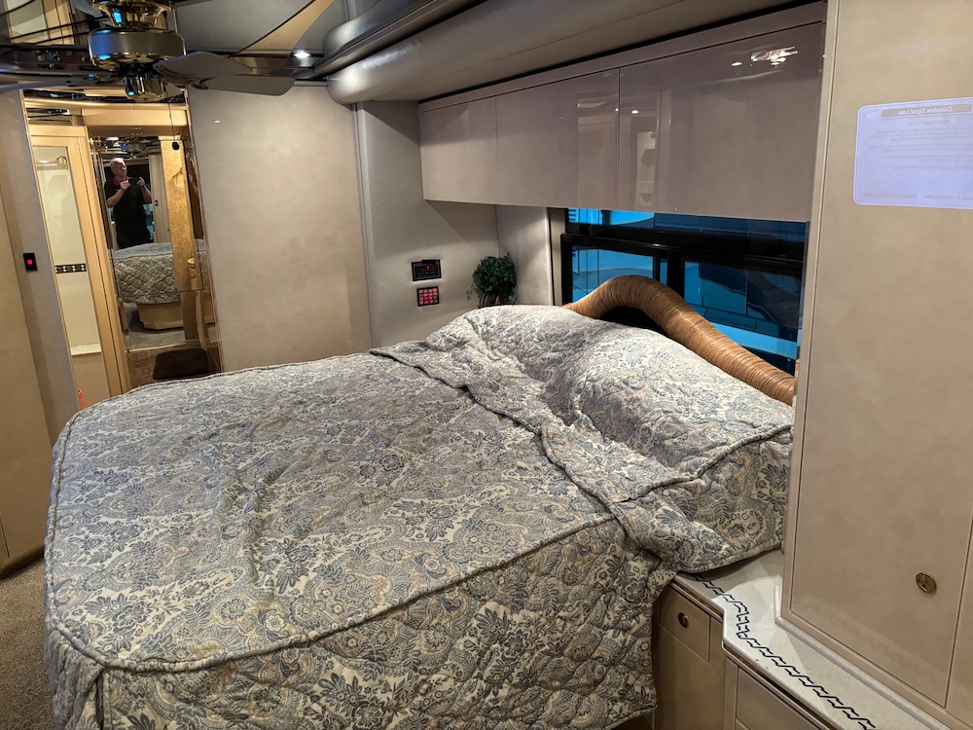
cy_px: 365
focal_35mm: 26
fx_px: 731
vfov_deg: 53.1
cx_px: 486
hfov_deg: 67.3
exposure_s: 1/40
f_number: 1.6
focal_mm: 5.96
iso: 400
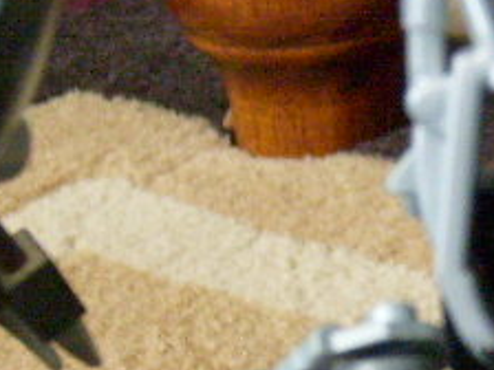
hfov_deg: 12.2
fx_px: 2283
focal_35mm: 160
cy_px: 302
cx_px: 479
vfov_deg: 9.3
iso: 200
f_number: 2.8
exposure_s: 1/15
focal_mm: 5.8
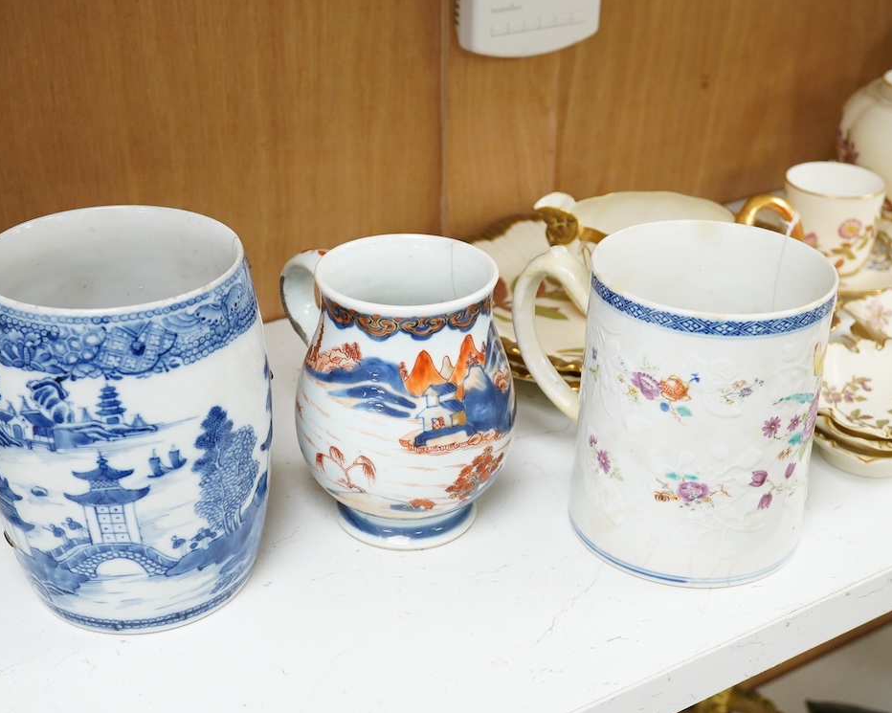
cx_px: 379
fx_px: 1346
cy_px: 356
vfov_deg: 29.7
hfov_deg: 36.6
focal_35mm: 51
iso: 2500
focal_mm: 30
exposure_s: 1/160
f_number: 9
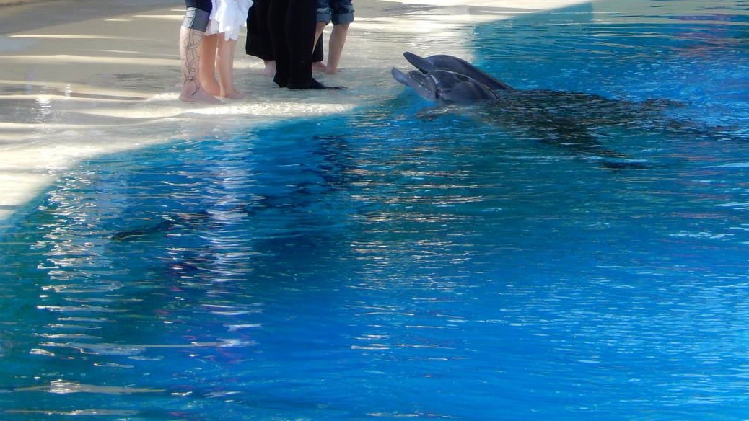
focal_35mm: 225
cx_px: 419
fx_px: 4469
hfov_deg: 9.6
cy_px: 37
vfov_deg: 5.4
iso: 220
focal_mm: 24.1
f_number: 5.6
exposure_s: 1/250
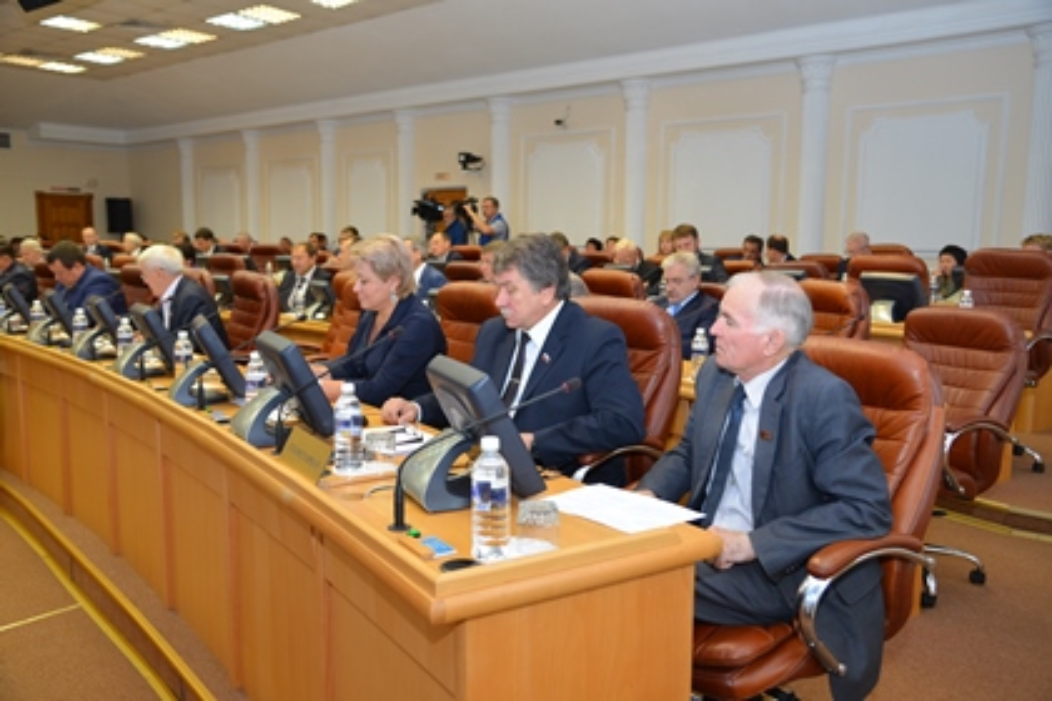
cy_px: 350
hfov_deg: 61.9
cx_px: 526
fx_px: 877
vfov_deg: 43.6
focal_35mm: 30
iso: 560
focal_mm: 30
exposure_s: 1/60
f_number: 4
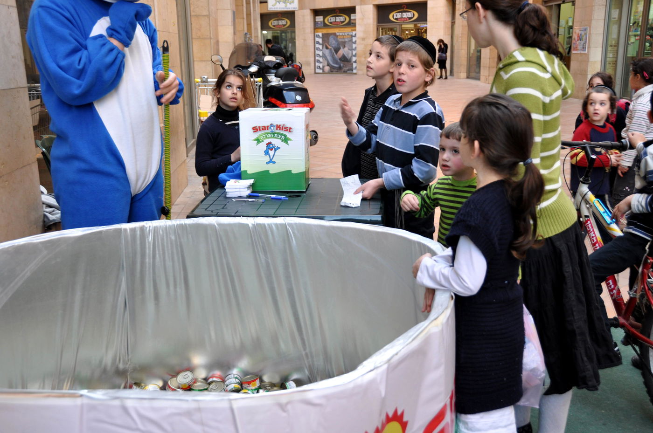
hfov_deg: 49.6
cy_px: 216
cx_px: 326
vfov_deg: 34.1
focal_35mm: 39
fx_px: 706
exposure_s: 1/80
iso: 400
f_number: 4.5
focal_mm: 26
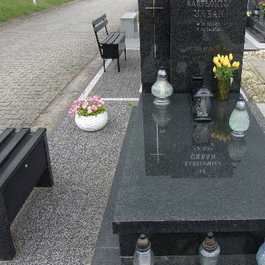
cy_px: 124
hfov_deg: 42.1
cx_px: 183
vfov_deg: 42.8
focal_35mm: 39
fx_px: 338
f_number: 3
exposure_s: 1/320
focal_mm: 4.9
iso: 80
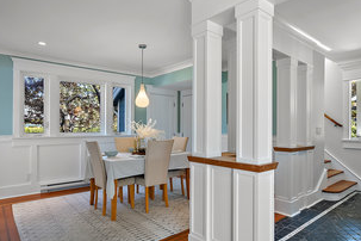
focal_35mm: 23
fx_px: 231
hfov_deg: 76.0
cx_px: 195
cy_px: 129
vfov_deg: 55.1
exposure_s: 1/5
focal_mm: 16
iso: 320
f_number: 7.1
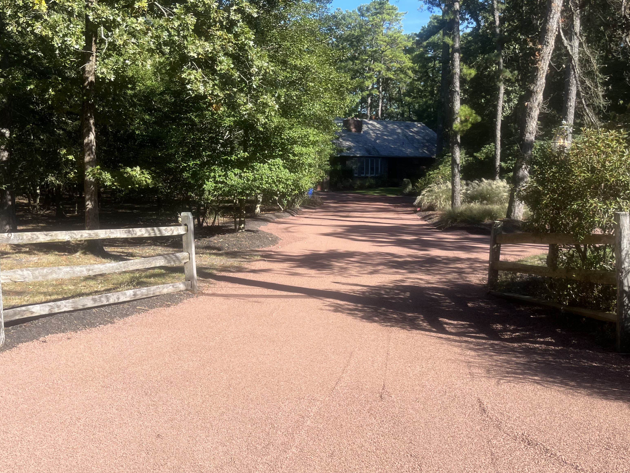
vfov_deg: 41.4
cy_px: 307
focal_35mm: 34
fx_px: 619
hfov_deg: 53.8
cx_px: 349
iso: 50
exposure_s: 1/1558
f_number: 1.6
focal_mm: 5.1
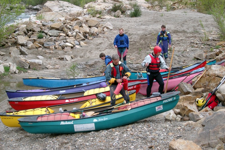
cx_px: 112
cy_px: 73
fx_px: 481
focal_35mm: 77
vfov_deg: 17.7
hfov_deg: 26.3
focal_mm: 15.2
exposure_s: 1/400
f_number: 3.8
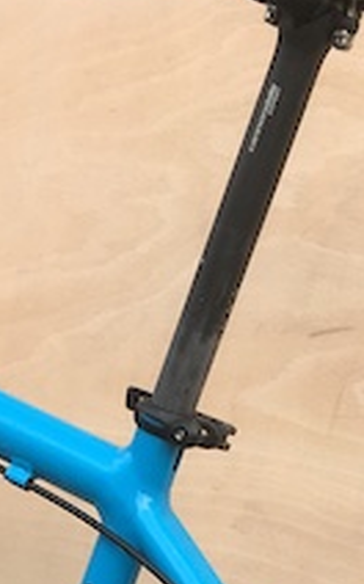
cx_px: 61
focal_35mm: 116
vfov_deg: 16.8
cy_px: 788
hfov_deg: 11.2
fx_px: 1846
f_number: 2.2
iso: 25
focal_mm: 4.15
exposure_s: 1/217
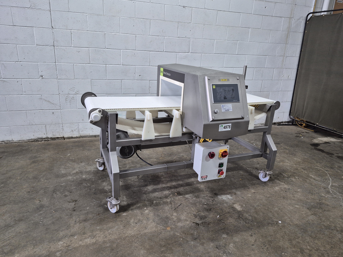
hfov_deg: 73.9
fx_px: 228
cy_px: 128
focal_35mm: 23
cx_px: 172
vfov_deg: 58.9
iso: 200
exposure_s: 1/120
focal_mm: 5.4
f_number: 1.8
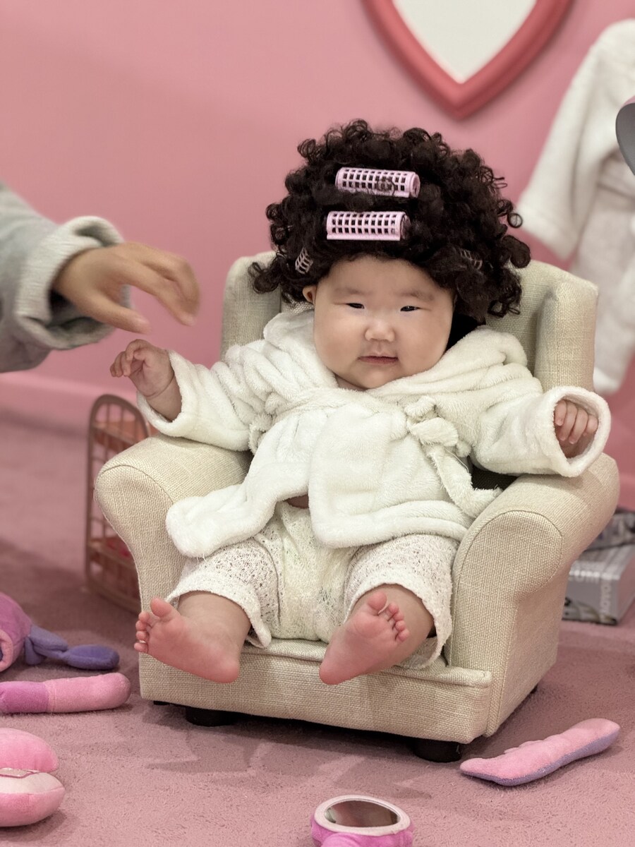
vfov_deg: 16.4
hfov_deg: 12.3
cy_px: 424
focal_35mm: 120
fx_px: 2935
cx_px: 318
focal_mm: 15.66
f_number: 2.8
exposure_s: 1/60
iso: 250
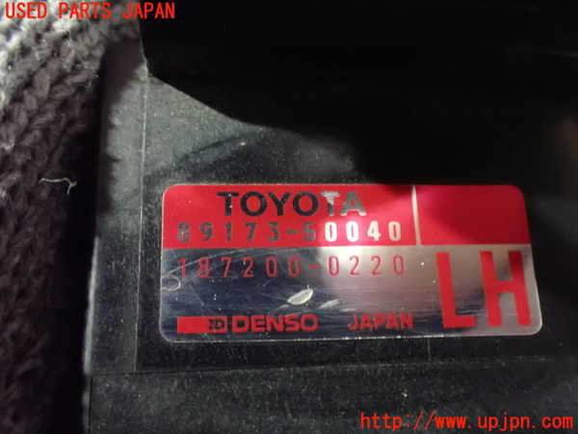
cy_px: 217
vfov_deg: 37.7
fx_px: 635
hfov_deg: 49.0
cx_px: 289
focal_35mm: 38
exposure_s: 1/13
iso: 1600
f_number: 2.7
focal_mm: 6.83
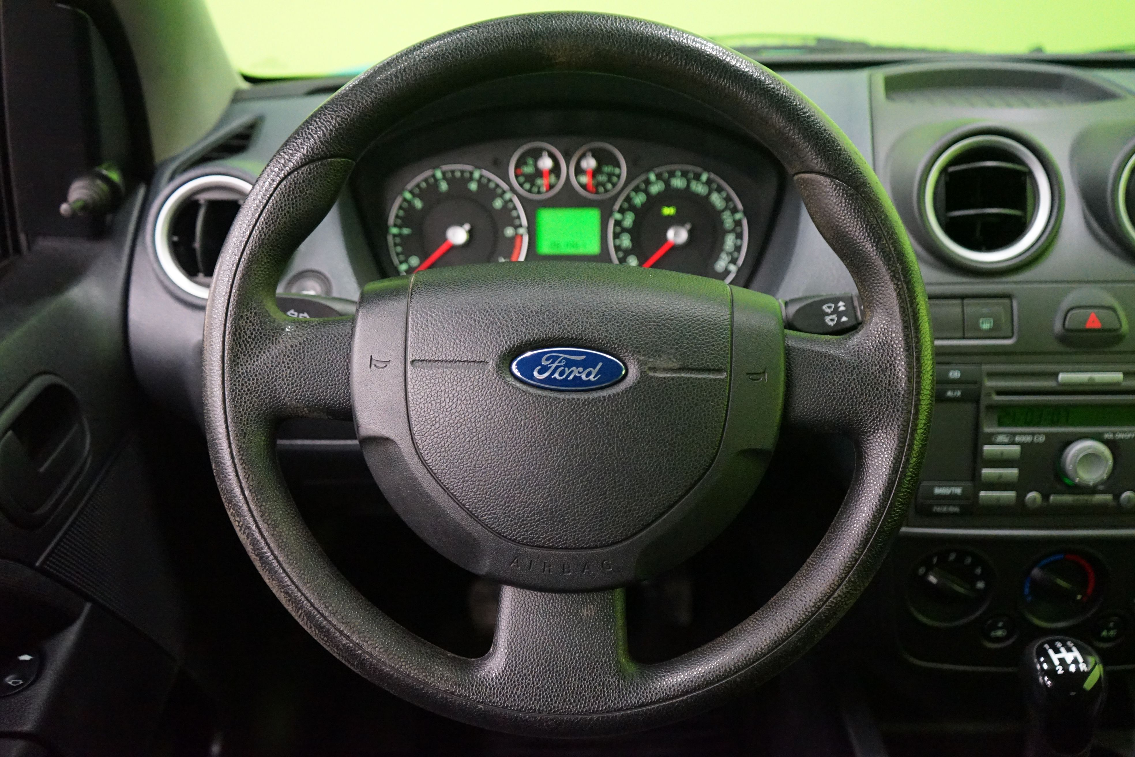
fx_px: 1009
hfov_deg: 58.7
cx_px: 568
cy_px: 378
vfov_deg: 41.1
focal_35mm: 32
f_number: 4
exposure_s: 1/25
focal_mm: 32
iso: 6400
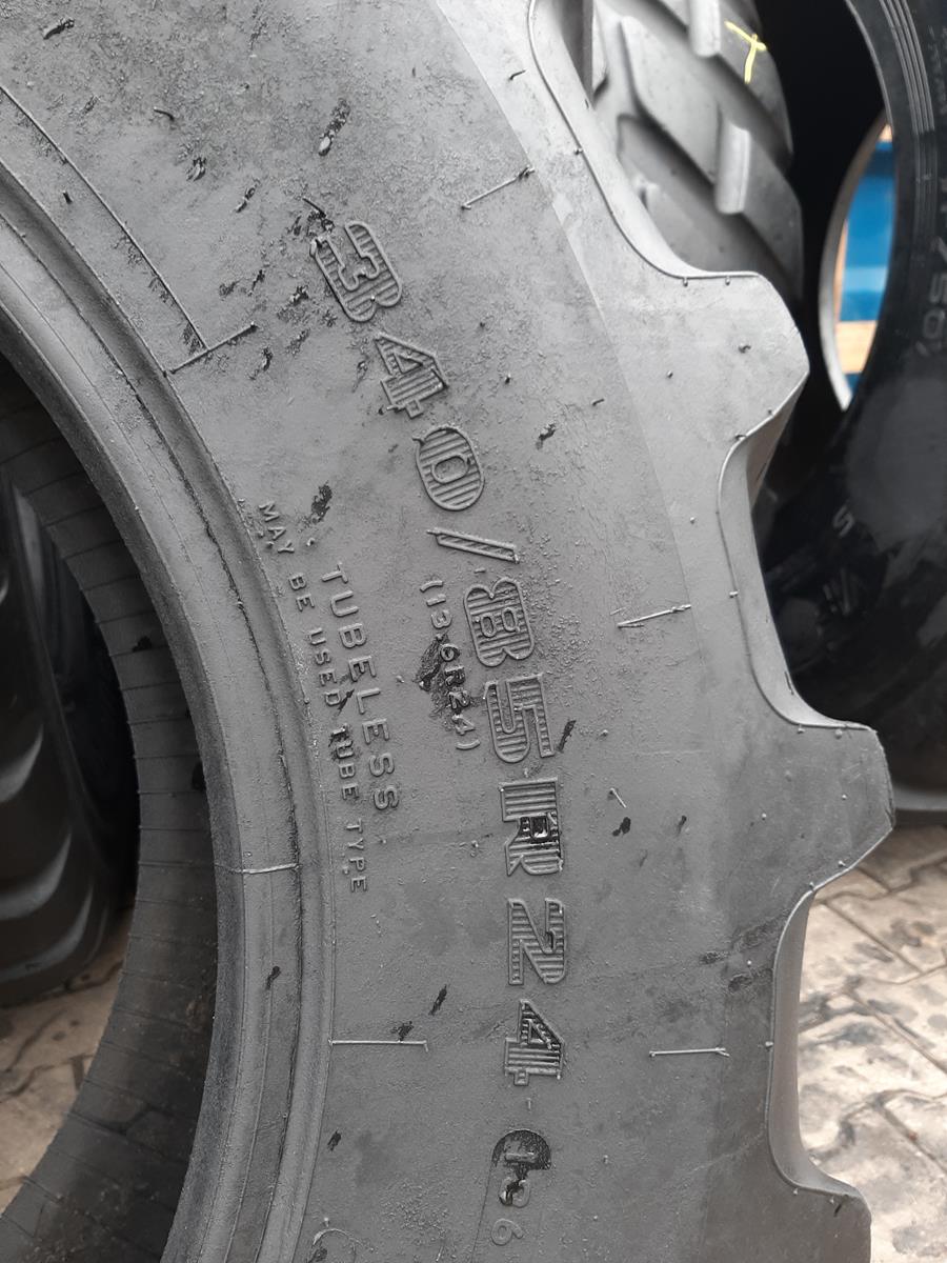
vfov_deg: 67.3
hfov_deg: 53.1
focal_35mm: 26
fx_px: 948
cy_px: 632
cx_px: 474
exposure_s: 1/50
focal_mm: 3.93
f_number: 1.7
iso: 50
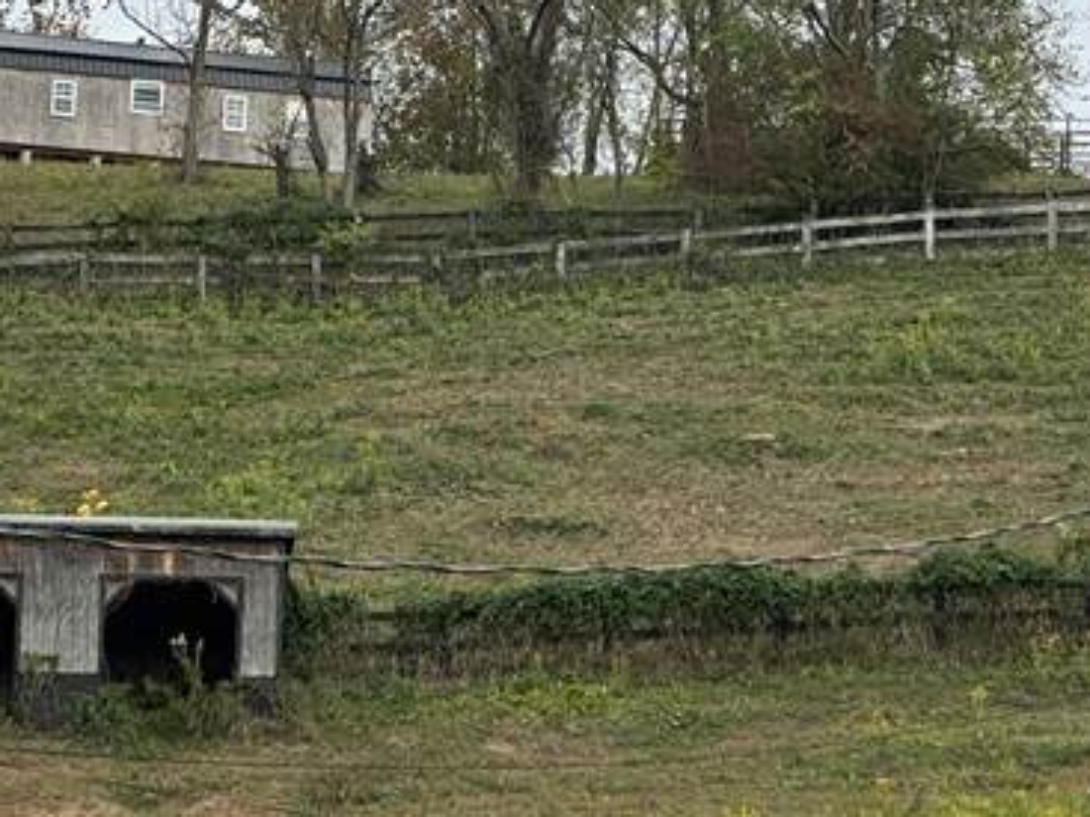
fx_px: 6768
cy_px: -157
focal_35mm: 215
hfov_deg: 9.2
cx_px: 894
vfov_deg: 6.9
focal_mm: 9
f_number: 2.8
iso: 32
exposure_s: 1/681
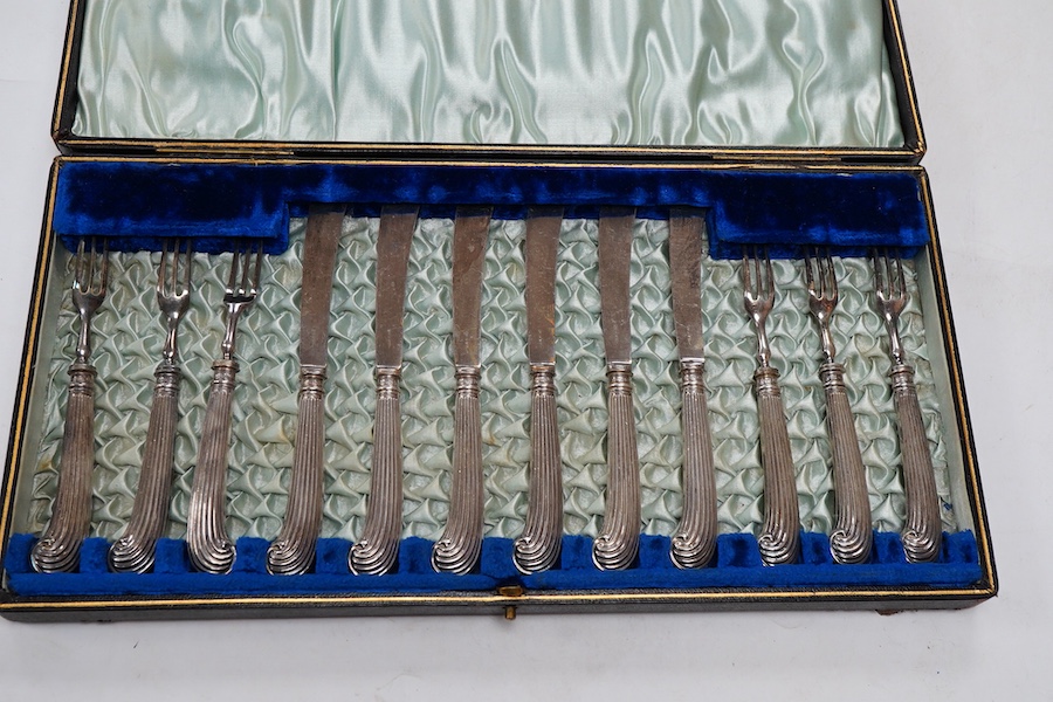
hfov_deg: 43.6
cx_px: 526
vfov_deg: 29.9
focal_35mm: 45
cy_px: 351
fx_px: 1316
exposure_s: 1/125
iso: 1250
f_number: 11
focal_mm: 30
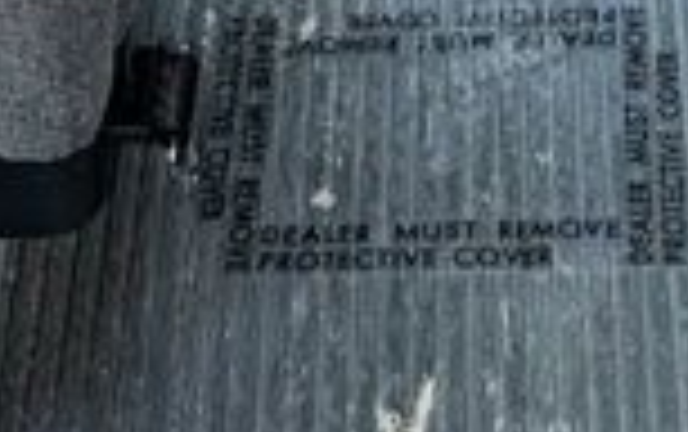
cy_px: -922
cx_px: 526
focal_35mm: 170
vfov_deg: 6.9
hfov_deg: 12.3
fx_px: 3191
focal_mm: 6.76
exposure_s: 1/9
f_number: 1.78
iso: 160
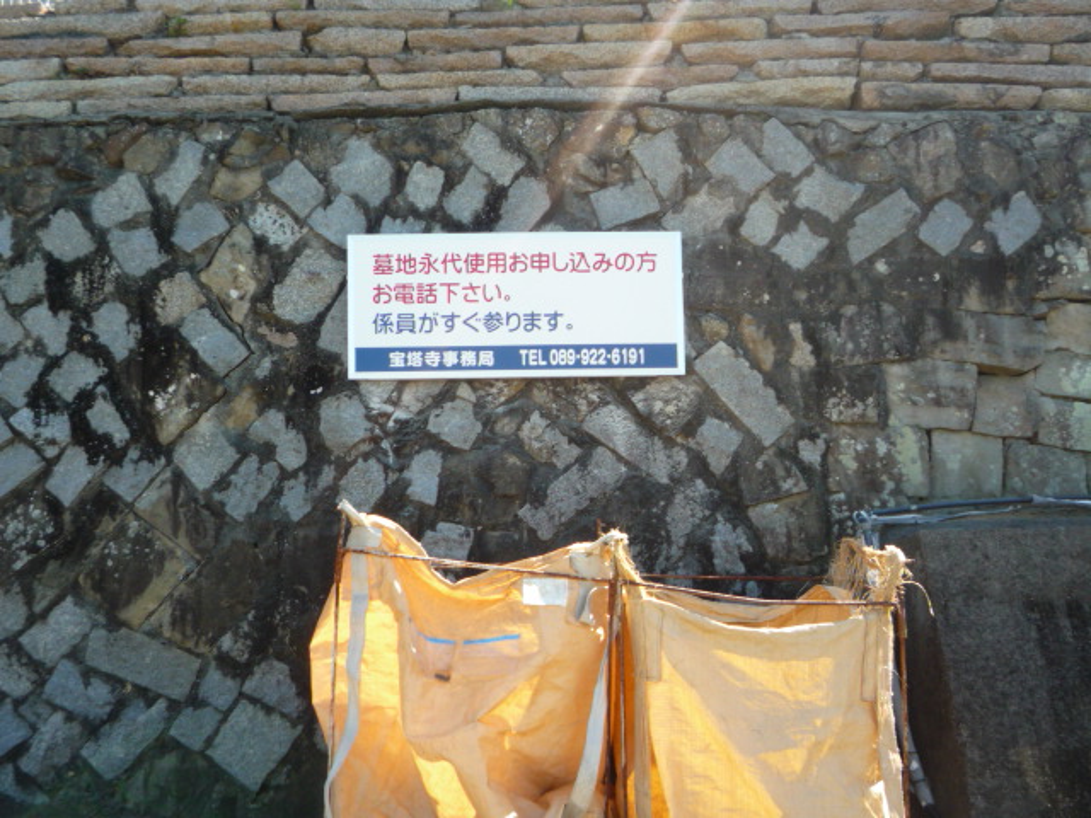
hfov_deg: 50.1
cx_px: 546
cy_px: 409
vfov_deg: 38.7
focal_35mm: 37
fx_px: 1166
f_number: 4
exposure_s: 1/160
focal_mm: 5.2
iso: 100
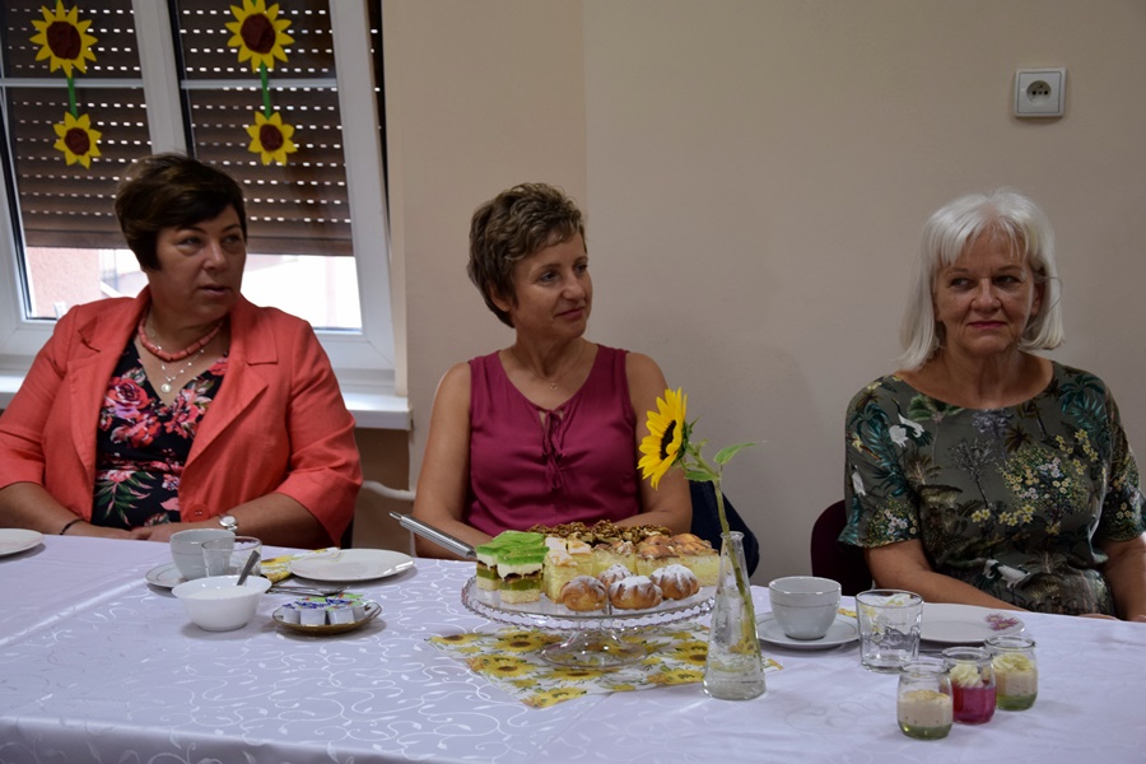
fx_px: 2149
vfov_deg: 20.2
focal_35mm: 68
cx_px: 573
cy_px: 382
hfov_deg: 29.9
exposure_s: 1/60
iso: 560
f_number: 4.8
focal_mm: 45
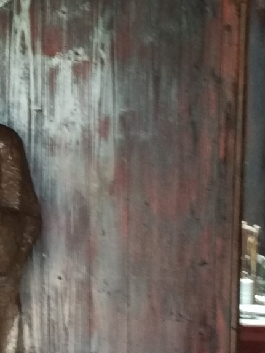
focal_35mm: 107
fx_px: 1091
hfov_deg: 13.5
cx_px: -42
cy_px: 170
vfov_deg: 18.4
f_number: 2
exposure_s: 1/33
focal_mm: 4.12
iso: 411
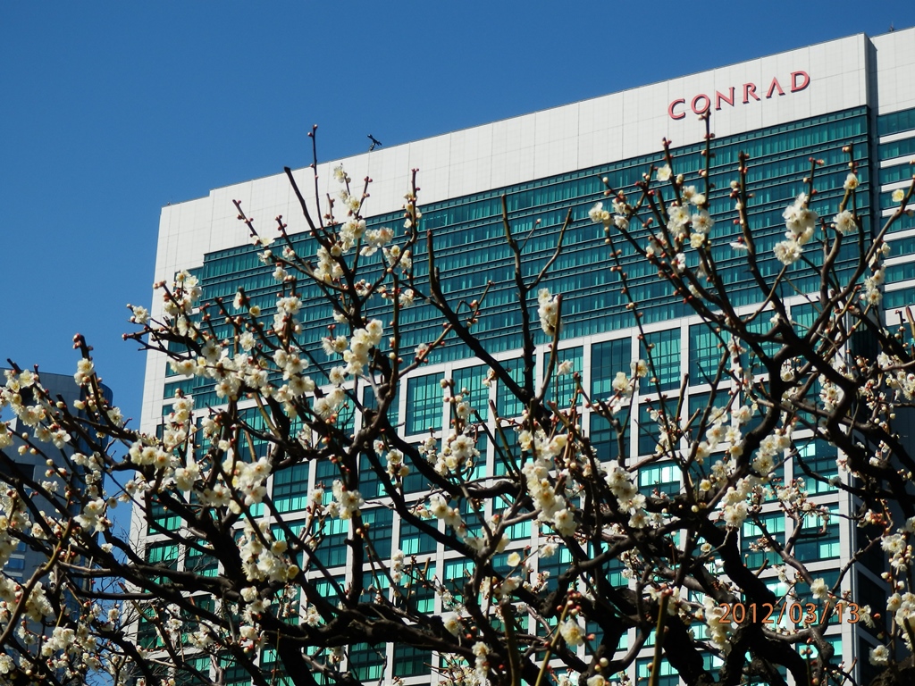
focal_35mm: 88
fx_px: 2326
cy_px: 343
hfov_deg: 22.3
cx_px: 458
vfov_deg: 16.8
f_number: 4.8
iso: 80
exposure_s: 1/640
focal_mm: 15.8
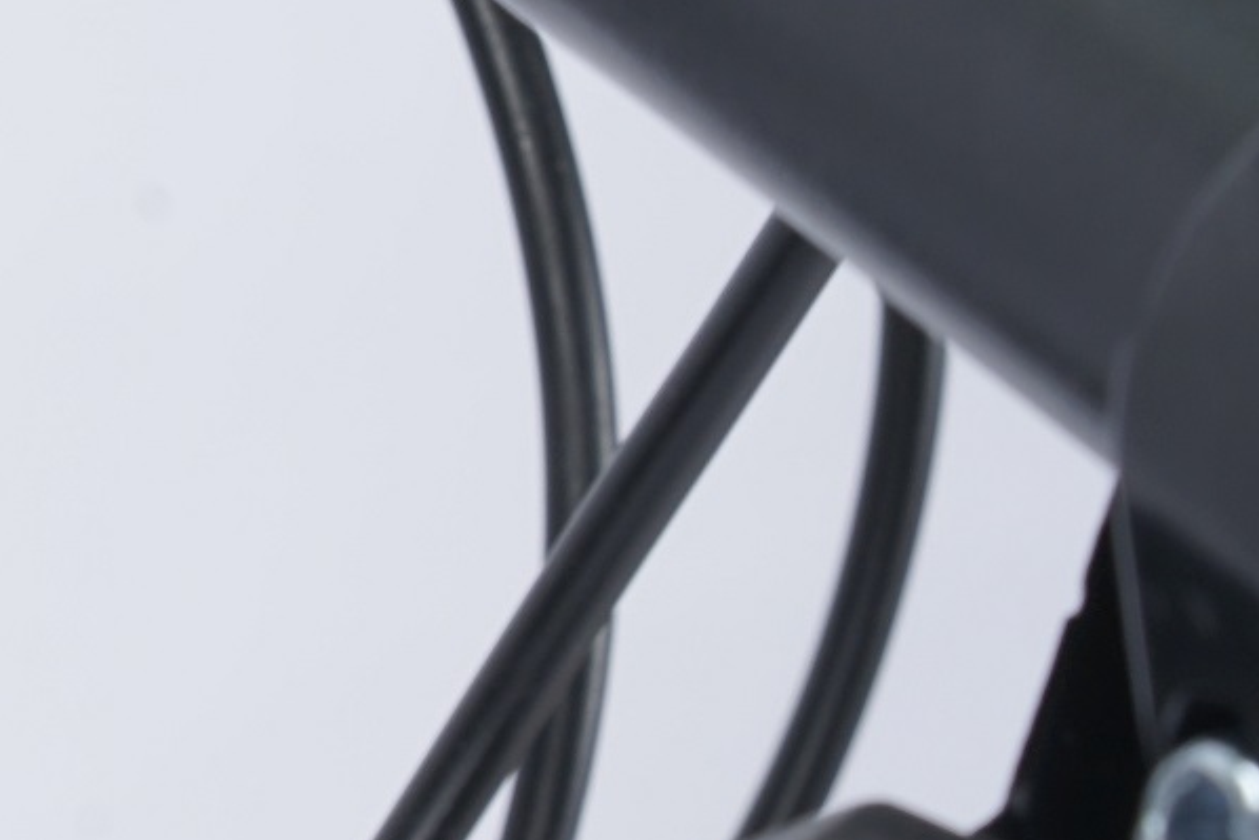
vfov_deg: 5.0
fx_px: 9654
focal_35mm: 276
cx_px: -1411
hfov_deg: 7.1
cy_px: -21
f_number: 13
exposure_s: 1/160
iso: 100
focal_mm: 55
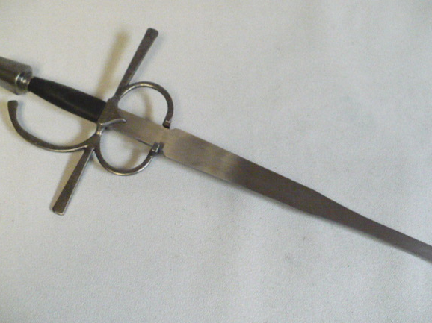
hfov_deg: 45.8
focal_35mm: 41
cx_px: 205
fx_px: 511
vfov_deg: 35.1
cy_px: 167
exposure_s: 1/40
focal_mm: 6.1
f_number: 2.8
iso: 800
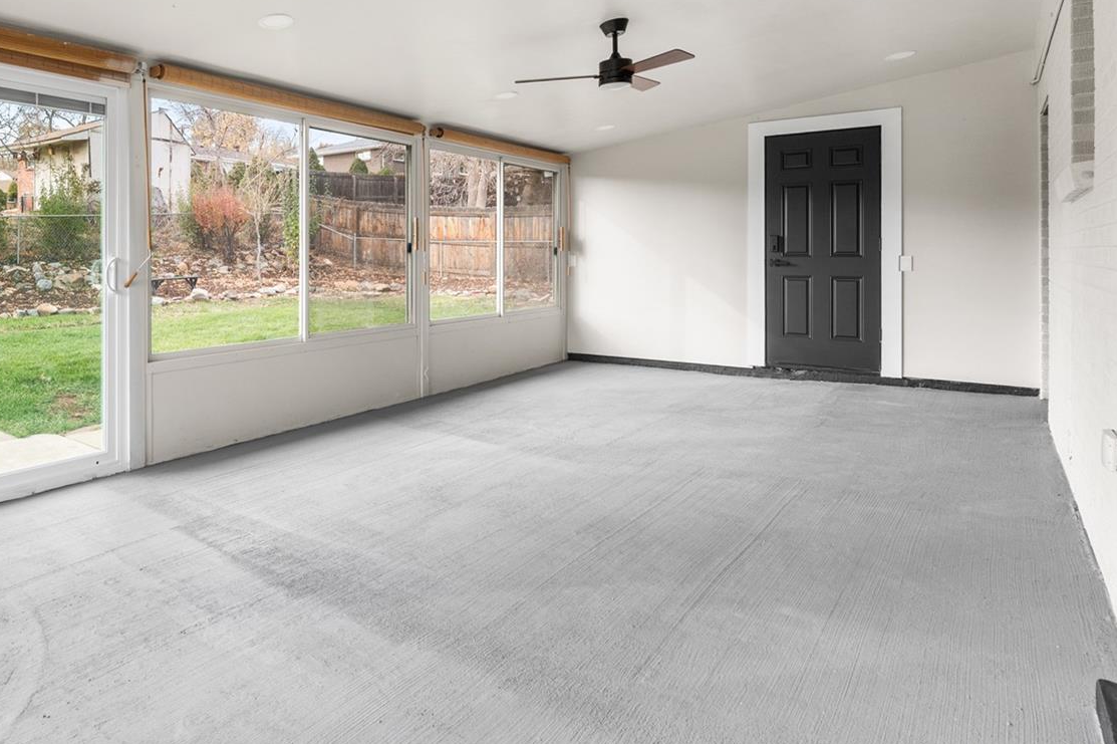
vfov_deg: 54.0
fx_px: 713
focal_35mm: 23
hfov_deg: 72.5
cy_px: 247
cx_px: 324
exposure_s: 1/20
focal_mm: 16
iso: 400
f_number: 8
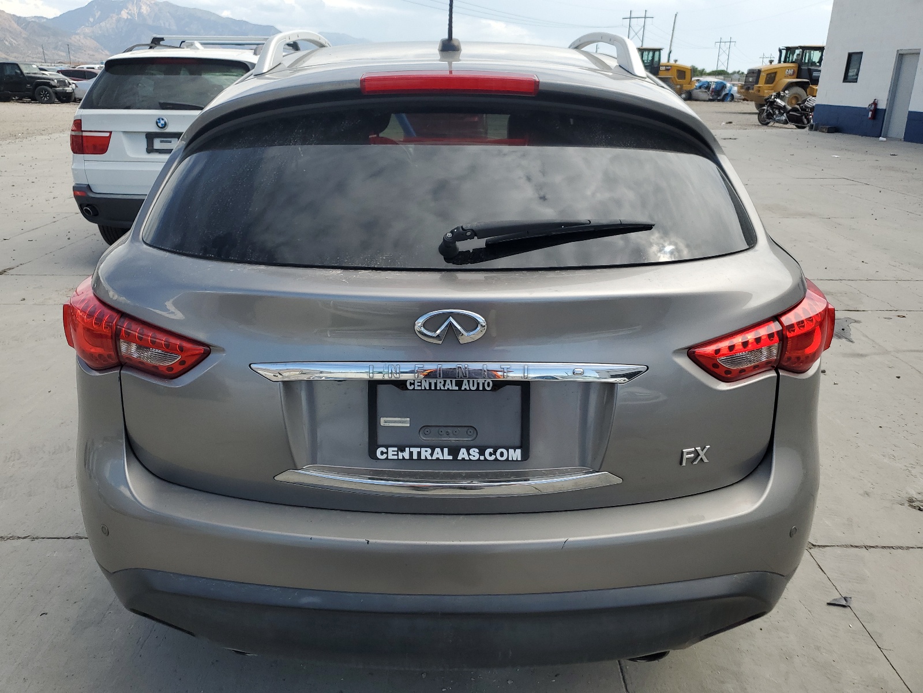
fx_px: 693
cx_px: 462
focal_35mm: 26
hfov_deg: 67.3
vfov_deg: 53.1
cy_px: 346
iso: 50
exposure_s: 1/1667
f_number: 1.5
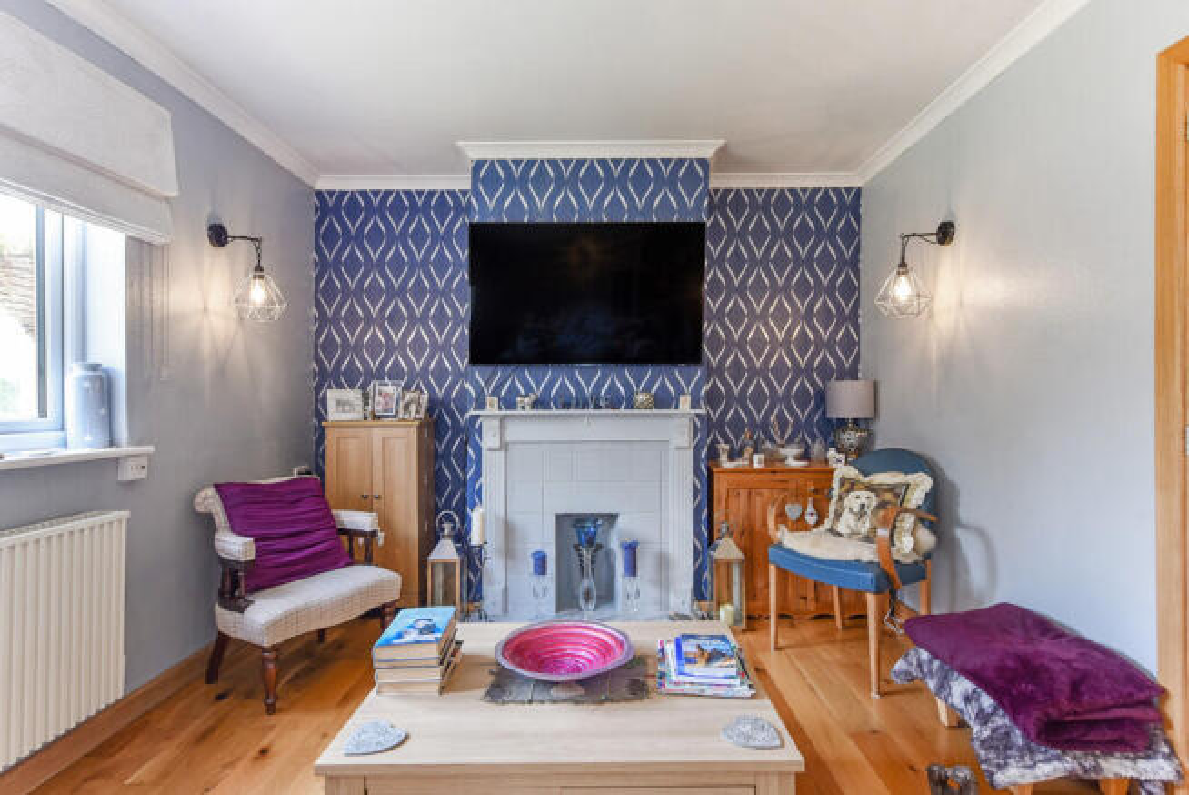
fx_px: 595
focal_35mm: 18
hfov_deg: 90.0
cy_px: 398
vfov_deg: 67.5
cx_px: 594
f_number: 9
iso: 400
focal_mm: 18
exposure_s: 1/25
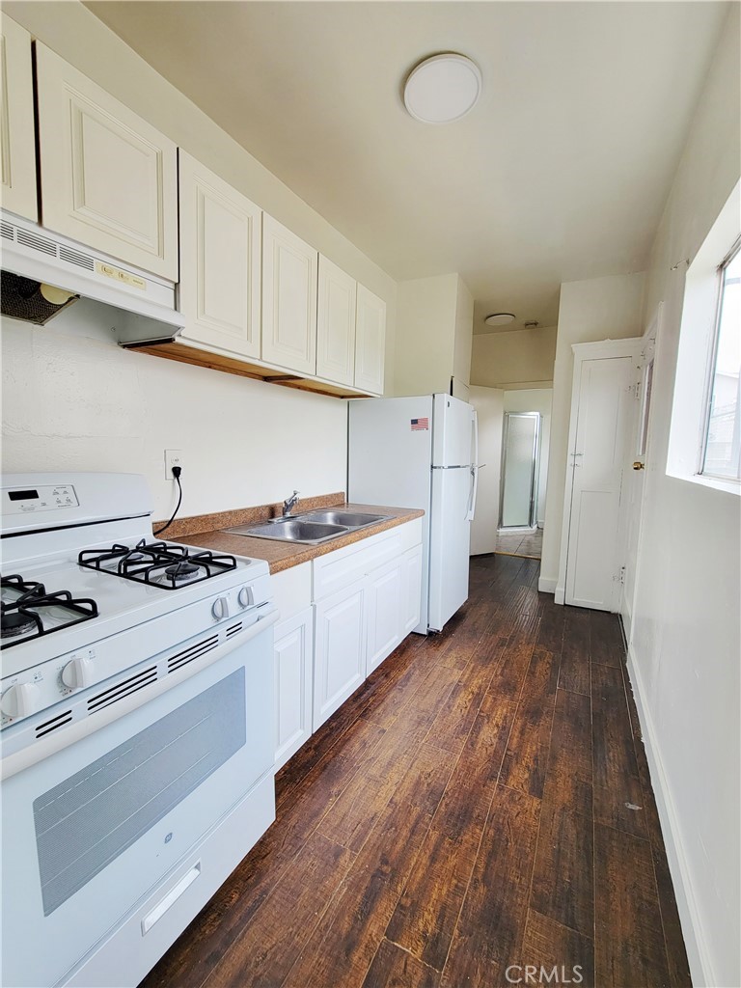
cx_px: 370
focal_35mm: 13
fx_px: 371
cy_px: 494
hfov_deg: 89.9
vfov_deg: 106.2
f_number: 2.2
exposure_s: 1/60
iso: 50
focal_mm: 2.2
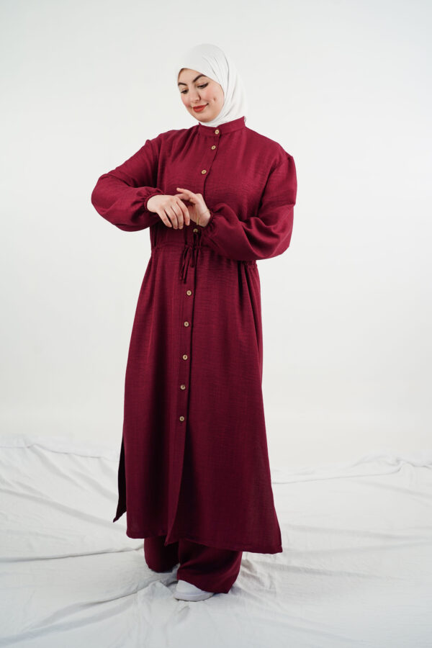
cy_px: 324
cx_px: 216
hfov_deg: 24.2
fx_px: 1008
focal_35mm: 56
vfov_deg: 35.6
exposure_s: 1/100
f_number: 6.3
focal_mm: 56
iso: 400
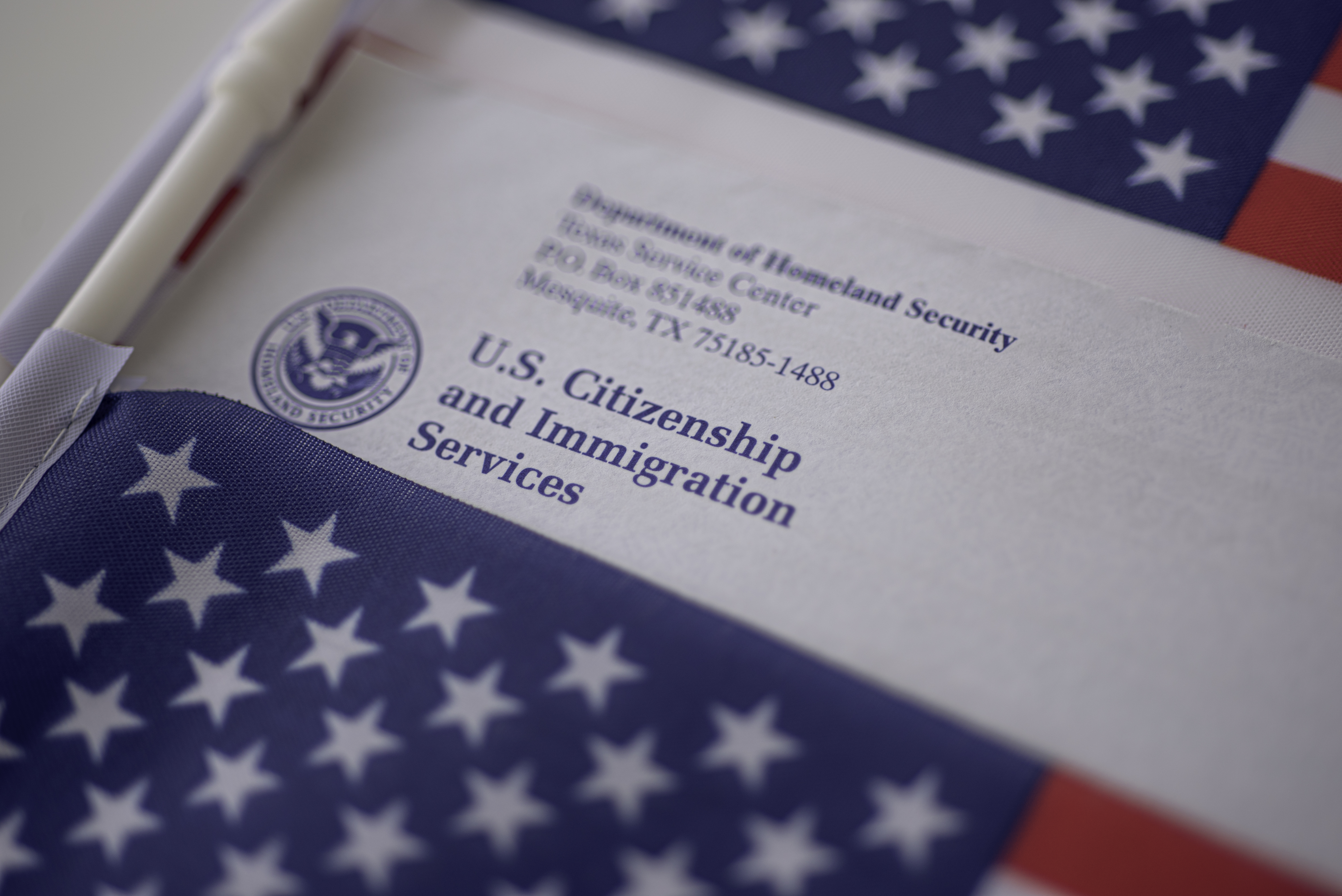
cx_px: 671
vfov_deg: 22.6
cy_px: 448
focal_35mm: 60
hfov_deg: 33.4
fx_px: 2237
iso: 100
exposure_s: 1/250
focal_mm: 60
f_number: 3.2
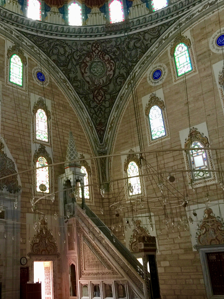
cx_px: 64
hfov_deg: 36.2
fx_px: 337
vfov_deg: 47.9
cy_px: 149
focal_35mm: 39
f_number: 2.2
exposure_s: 1/17
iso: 100
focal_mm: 4.15
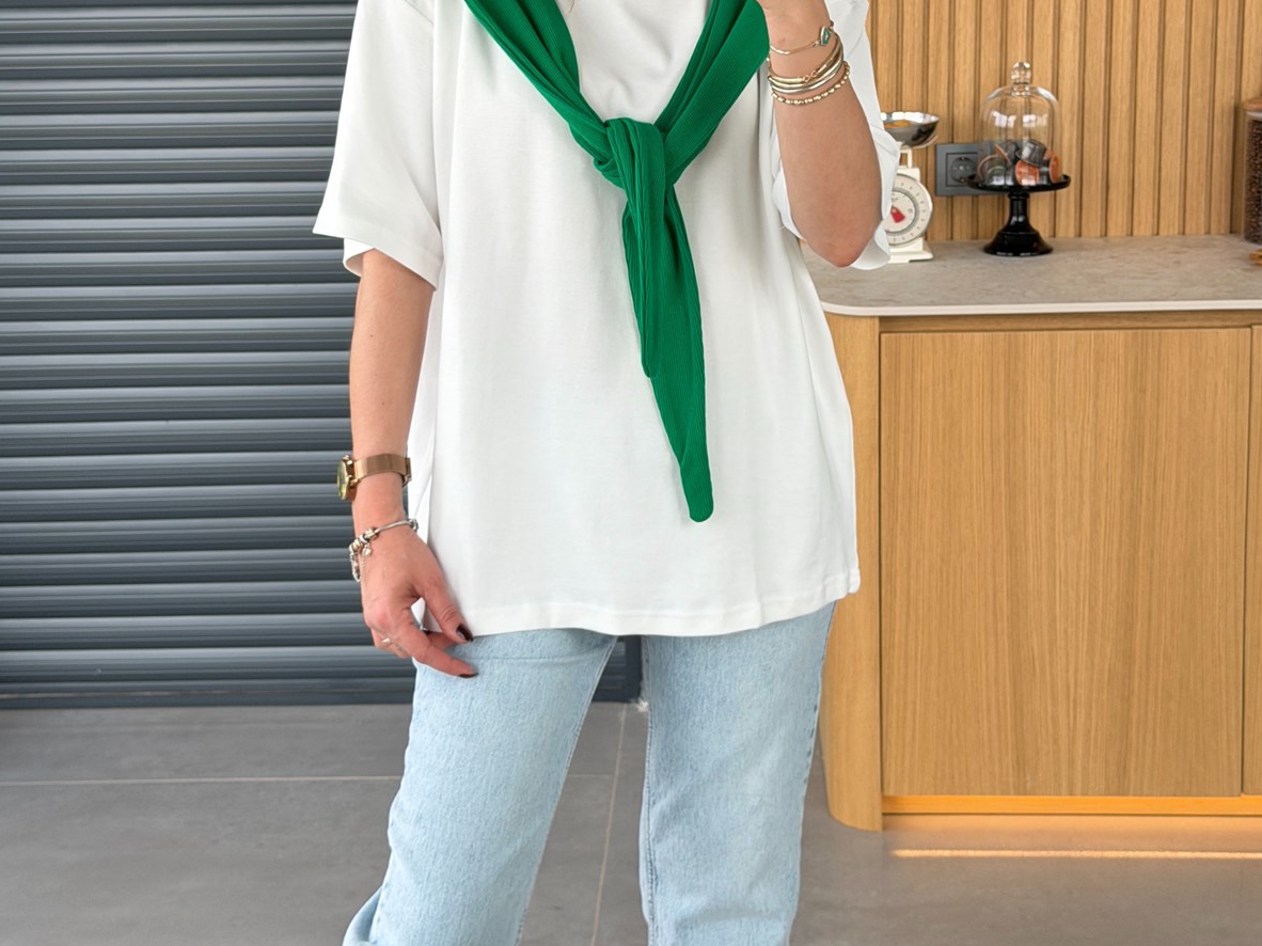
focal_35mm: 65
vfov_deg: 22.5
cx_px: 633
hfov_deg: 29.8
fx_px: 2369
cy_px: 324
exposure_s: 1/293
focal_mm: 6.76
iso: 64
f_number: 1.78
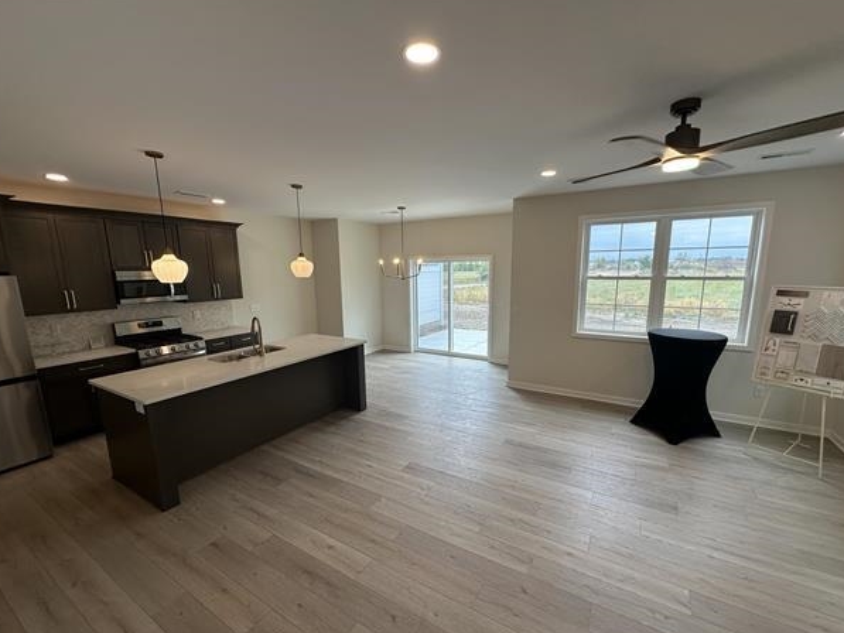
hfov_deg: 98.1
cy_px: 332
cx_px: 431
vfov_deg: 81.7
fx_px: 366
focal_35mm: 15
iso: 50
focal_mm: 2.22
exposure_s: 1/120
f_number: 2.2
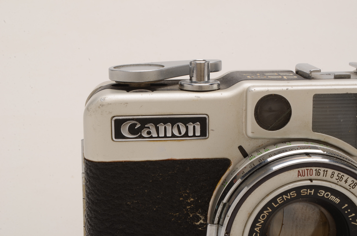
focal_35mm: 72
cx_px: 178
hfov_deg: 28.1
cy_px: 118
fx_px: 713
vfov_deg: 18.8
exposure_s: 1/160
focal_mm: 48
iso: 100
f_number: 36
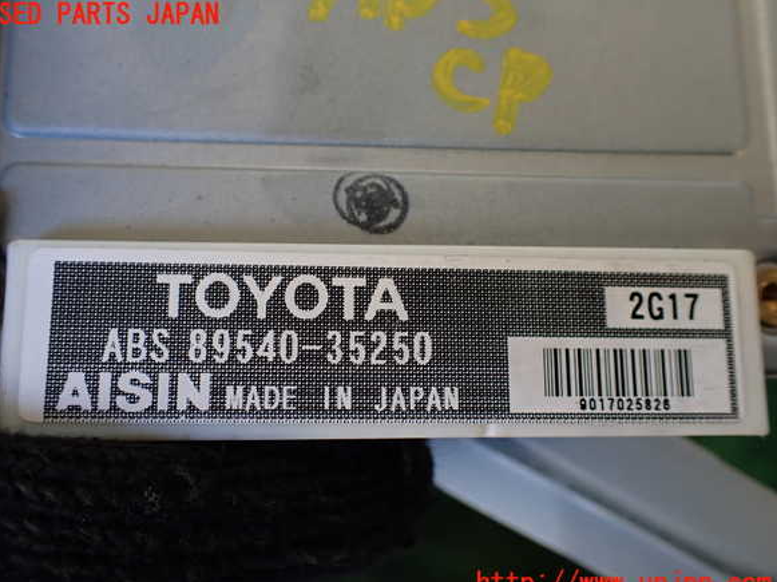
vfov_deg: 45.4
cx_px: 377
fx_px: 695
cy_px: 300
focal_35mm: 31
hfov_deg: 58.4
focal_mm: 5.4
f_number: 2.3
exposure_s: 1/125
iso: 200
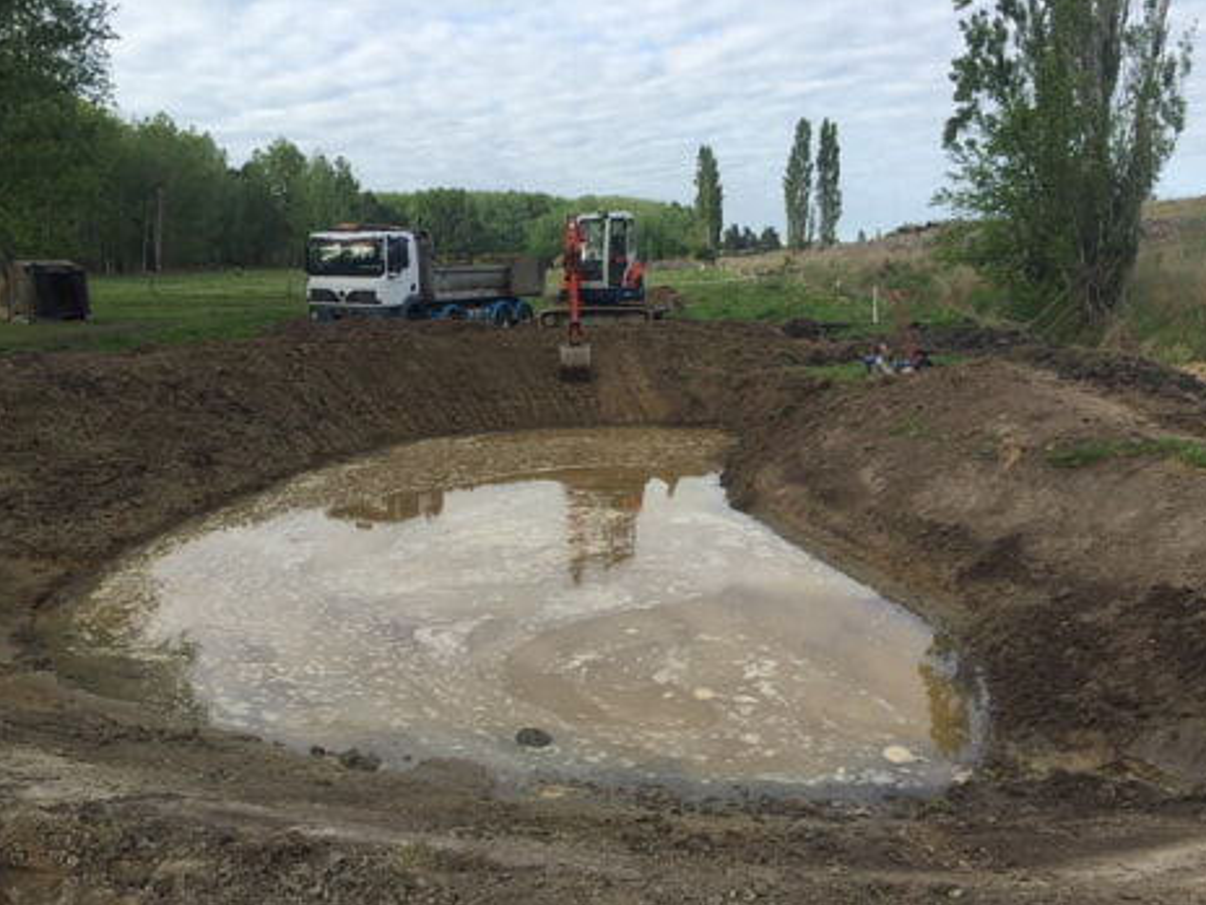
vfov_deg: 46.8
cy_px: 460
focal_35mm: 30
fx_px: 1045
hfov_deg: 60.0
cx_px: 598
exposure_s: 1/964
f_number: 2.2
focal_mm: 4.15
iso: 32
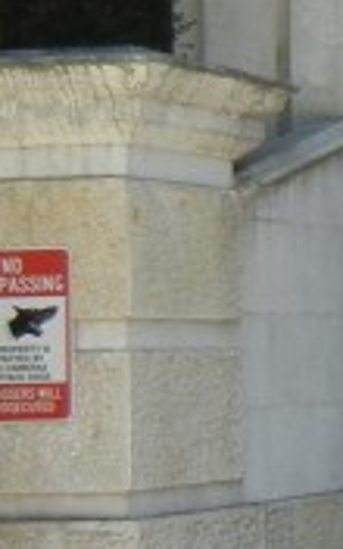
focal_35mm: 185
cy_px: 190
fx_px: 2767
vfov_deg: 11.3
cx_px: 1045
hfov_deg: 6.5
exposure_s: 1/344
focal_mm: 5.4
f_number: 3.5
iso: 160
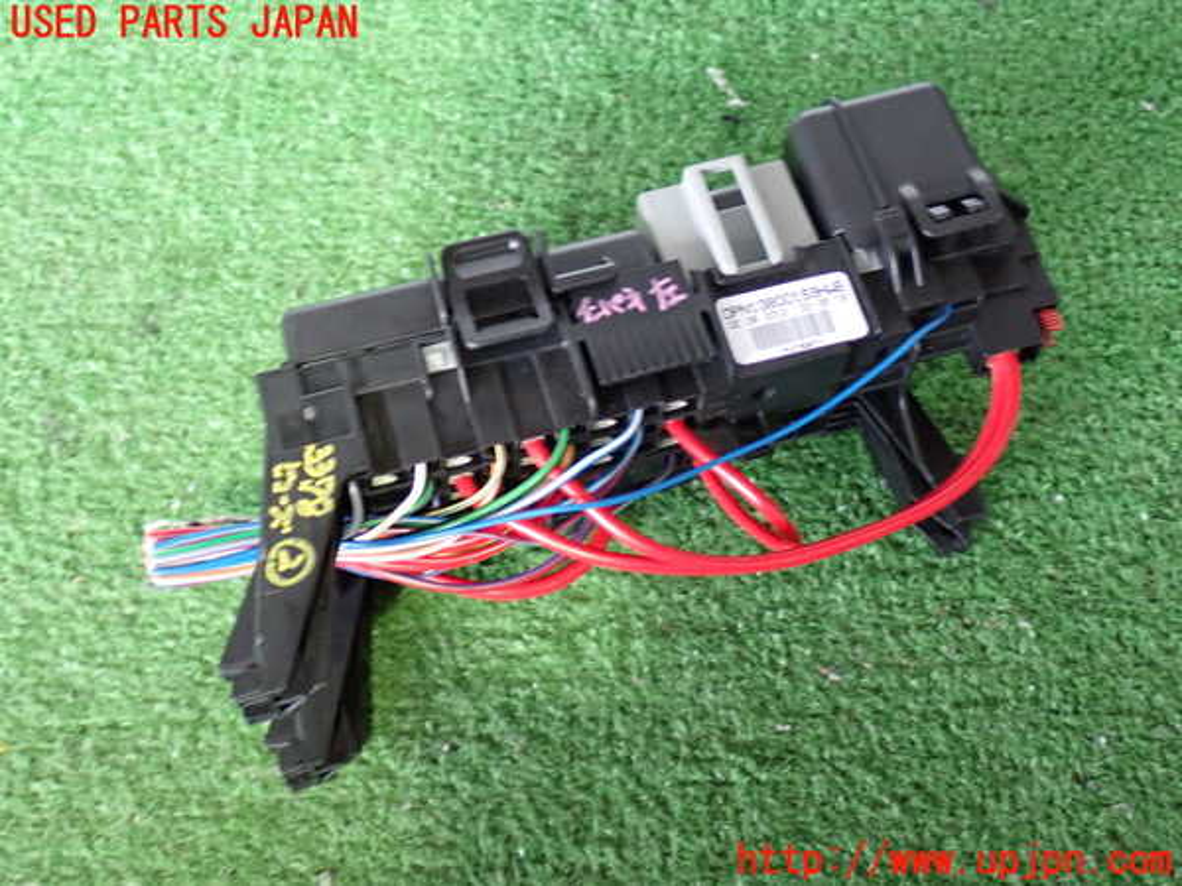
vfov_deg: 30.9
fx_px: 1605
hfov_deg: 40.4
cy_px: 443
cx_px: 591
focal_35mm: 47
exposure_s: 1/20
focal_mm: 8.4
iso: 800
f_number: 3.1
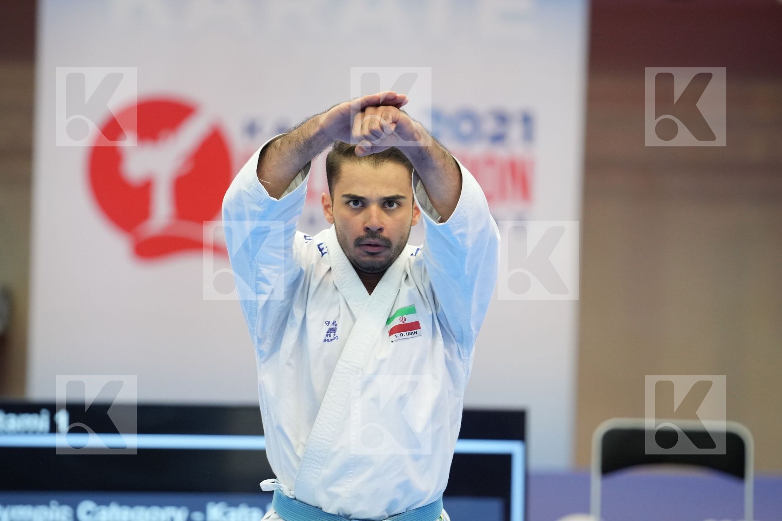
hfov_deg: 6.9
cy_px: 260
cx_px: 391
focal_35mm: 300
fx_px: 6516
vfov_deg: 4.6
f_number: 2.8
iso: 1600
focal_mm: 200
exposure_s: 1/500
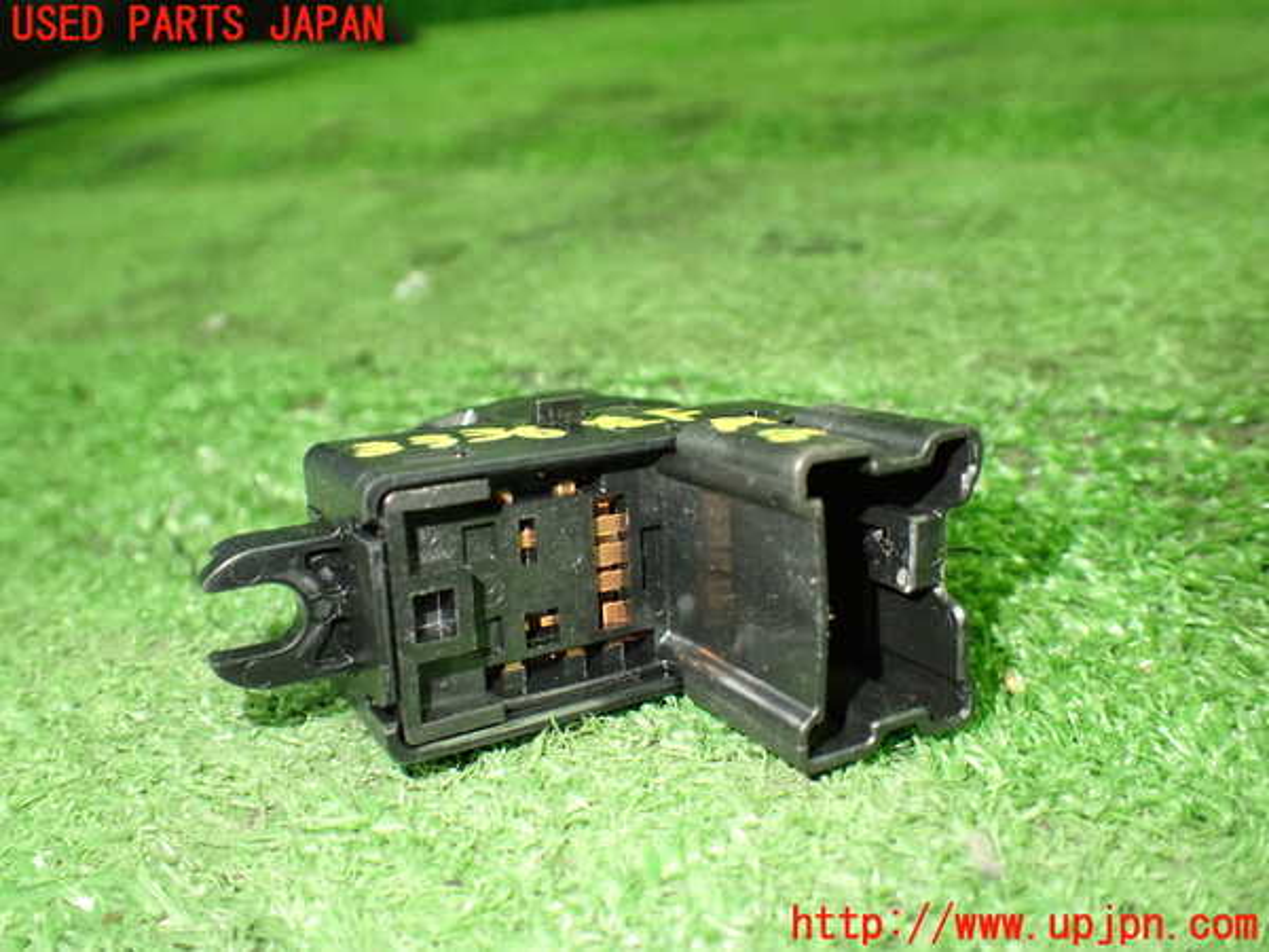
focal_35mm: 30
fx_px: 1100
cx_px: 634
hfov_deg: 60.0
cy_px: 476
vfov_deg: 46.8
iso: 800
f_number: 2.3
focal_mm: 5.4
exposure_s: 1/50
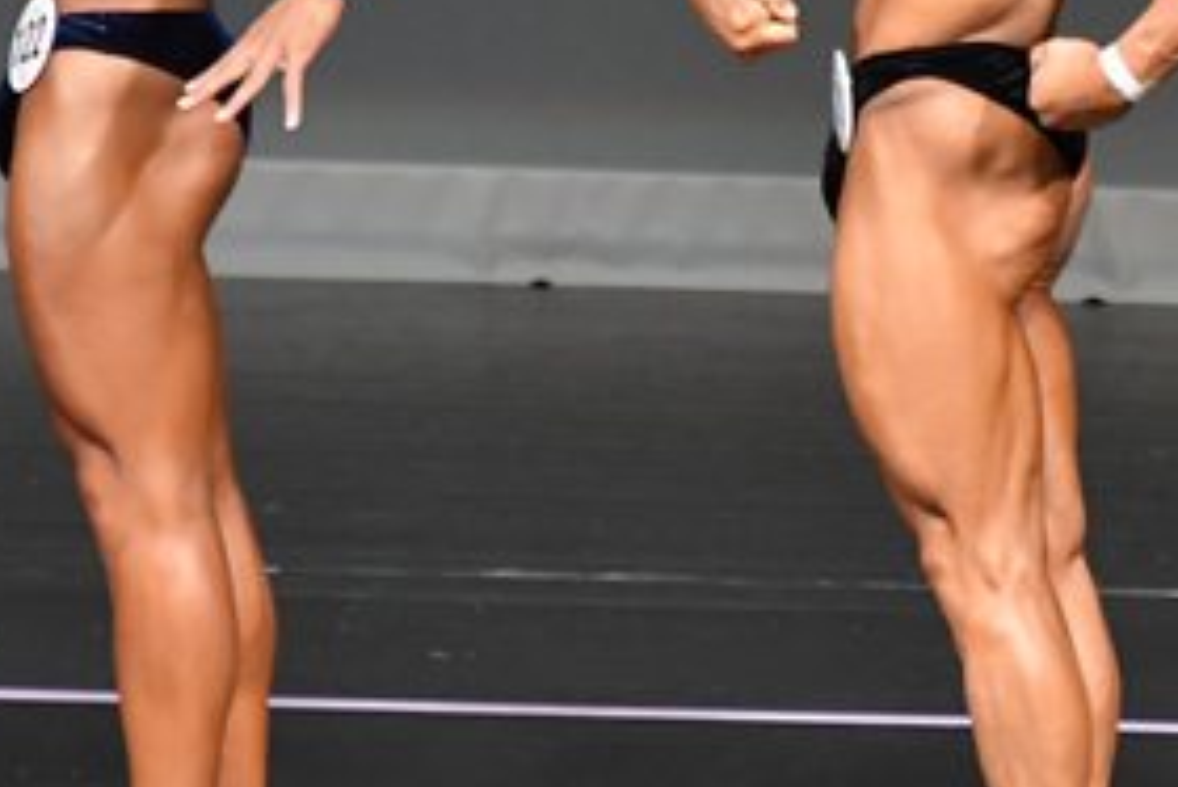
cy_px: 156
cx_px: 1298
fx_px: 28514
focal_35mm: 871
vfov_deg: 1.6
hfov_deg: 2.4
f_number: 5.6
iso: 5000
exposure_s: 1/400
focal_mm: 210
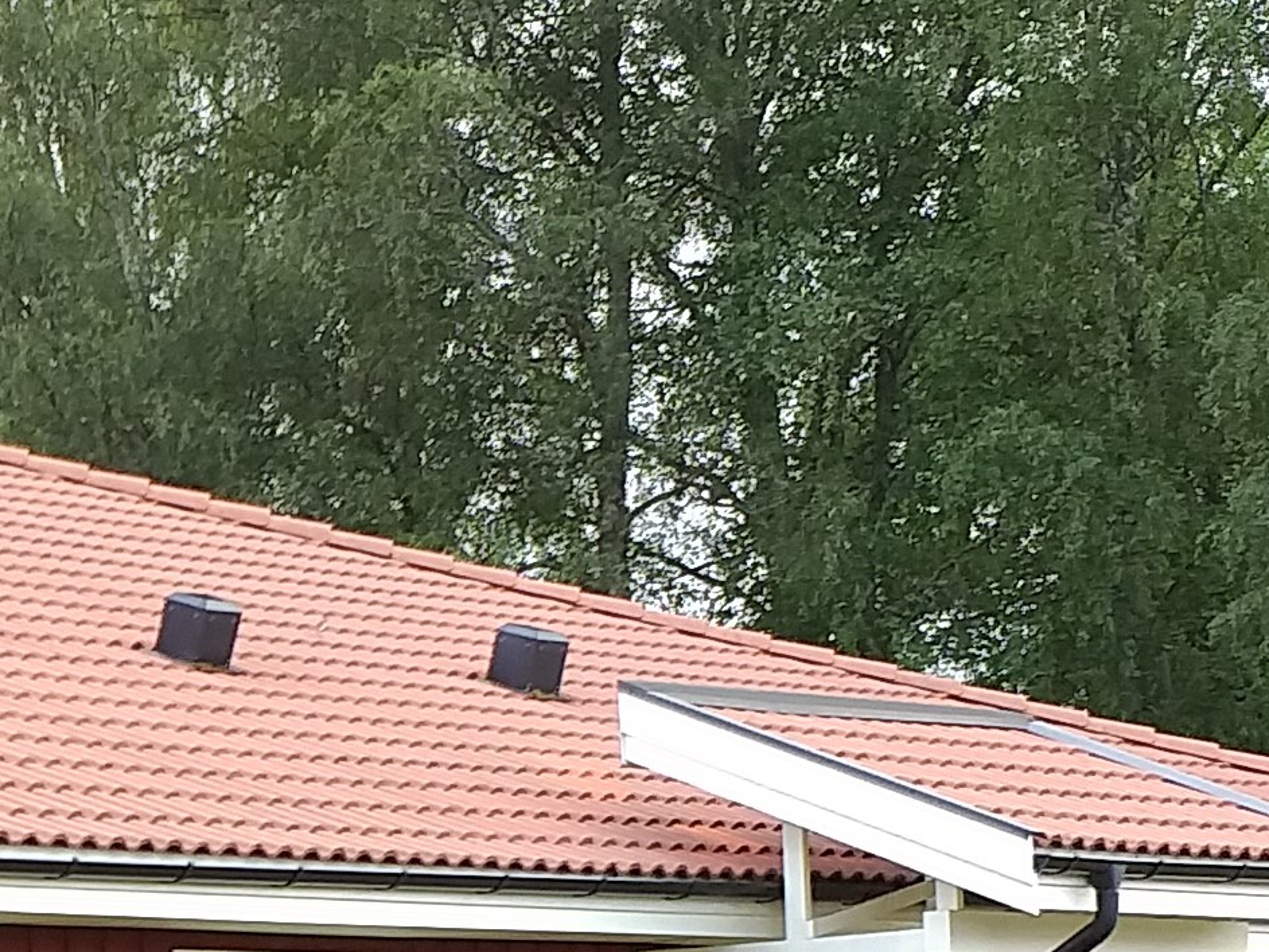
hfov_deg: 14.9
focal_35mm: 127
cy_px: 1092
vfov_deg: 11.5
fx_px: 4658
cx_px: -326
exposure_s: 1/226
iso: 40
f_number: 1.7
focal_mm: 3.93
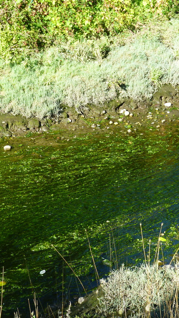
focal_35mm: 66
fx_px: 557
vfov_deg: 31.9
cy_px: 158
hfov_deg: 18.2
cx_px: 45
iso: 80
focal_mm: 8.1
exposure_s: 1/80
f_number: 4.2
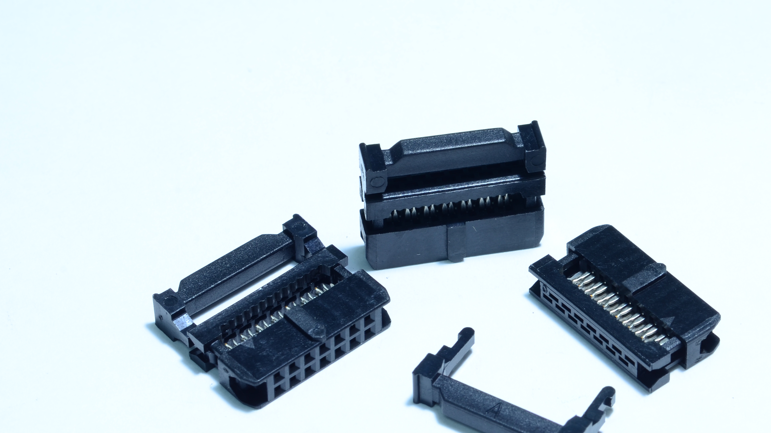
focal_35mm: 120
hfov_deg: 17.8
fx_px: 2453
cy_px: 279
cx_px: 478
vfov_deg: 10.1
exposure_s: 1/1.3
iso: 100
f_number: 18
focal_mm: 60
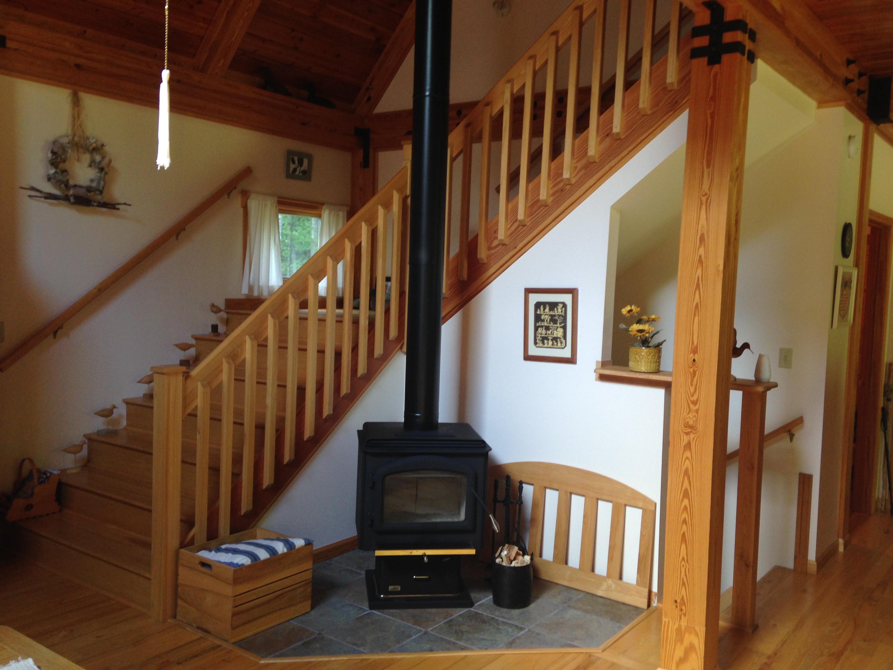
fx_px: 851
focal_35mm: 33
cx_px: 446
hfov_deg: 55.4
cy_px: 335
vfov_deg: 42.9
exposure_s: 1/20
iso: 64
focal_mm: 4.12
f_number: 2.4
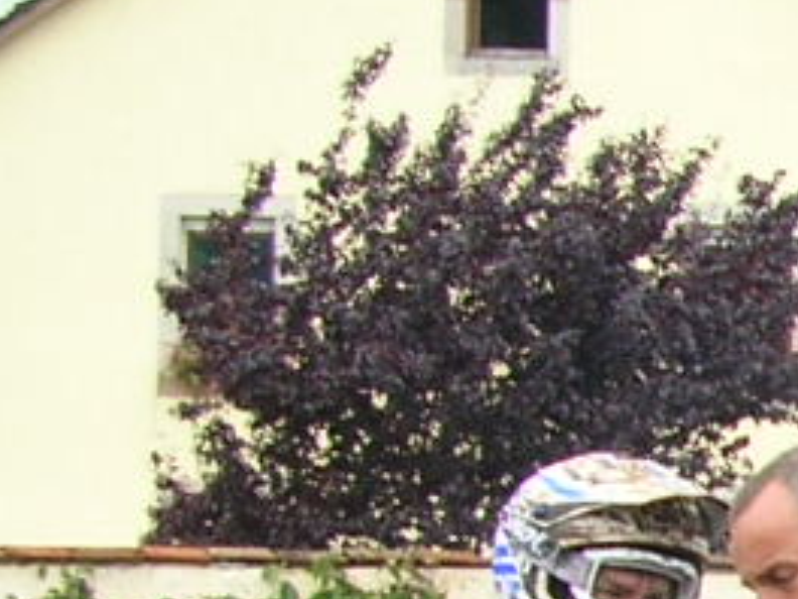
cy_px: 1125
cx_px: 2261
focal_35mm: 212
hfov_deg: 8.2
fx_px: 4887
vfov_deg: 6.8
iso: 50
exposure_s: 1/130
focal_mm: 5.8
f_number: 2.8
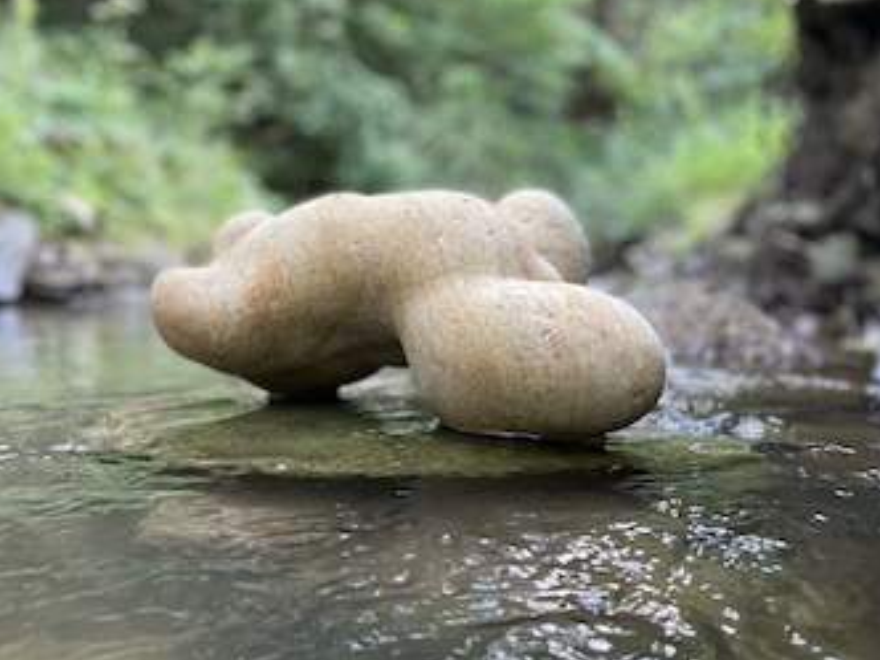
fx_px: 737
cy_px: 355
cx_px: 403
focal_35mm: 29
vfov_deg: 48.2
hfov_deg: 61.6
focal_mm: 4.2
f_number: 1.6
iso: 125
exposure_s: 1/60
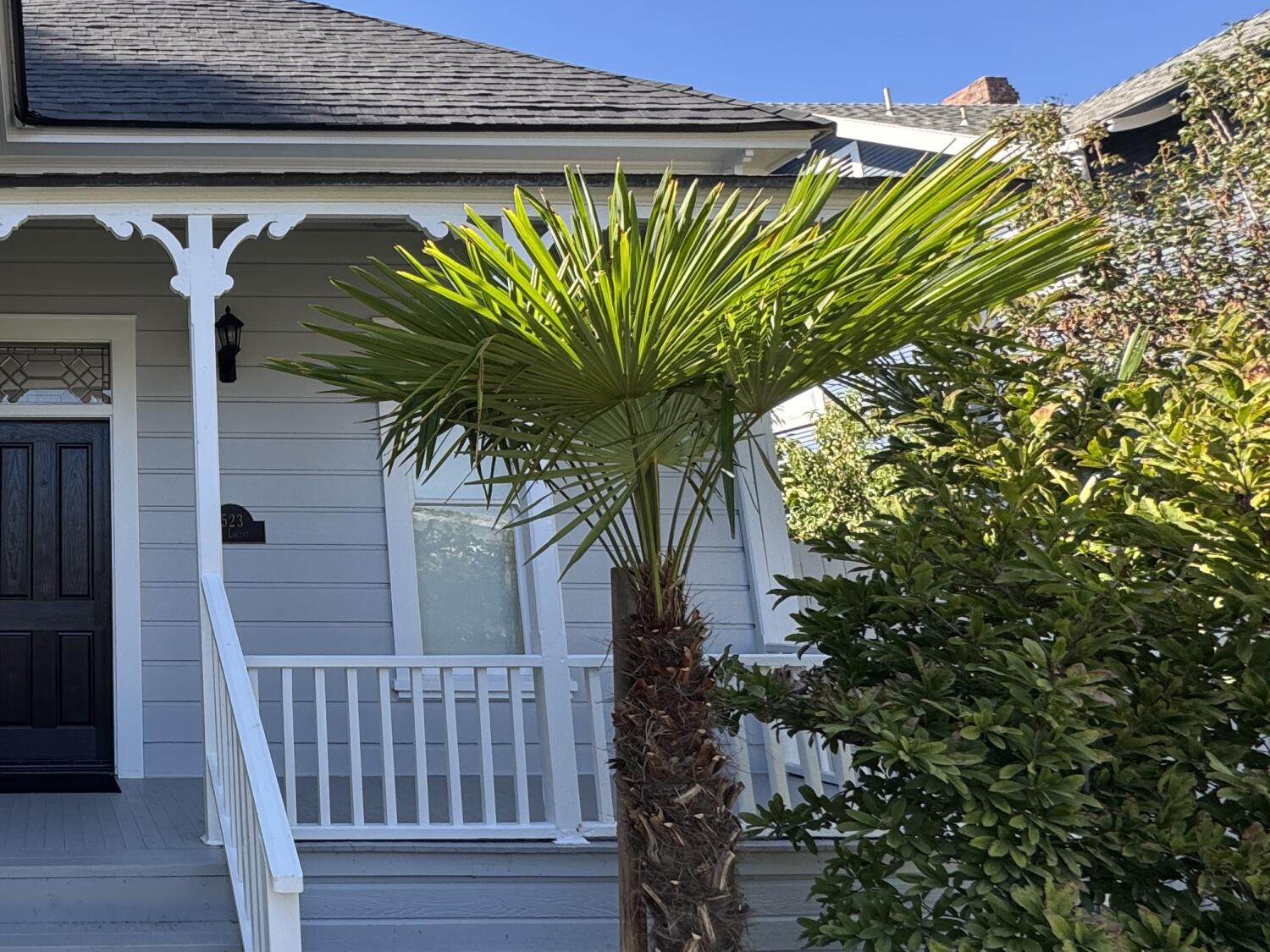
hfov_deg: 52.9
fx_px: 1027
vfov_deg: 49.6
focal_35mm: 28
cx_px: 58
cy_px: 410
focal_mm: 2.22
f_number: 2.2
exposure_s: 1/297
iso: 40
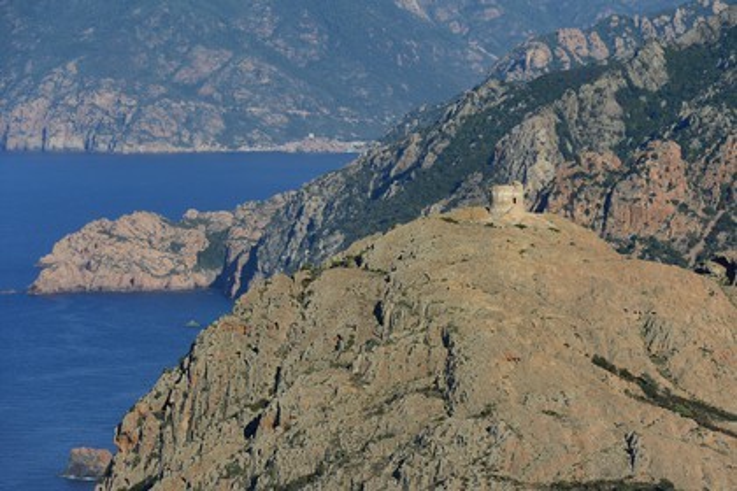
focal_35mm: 200
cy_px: 246
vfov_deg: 6.9
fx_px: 4094
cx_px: 368
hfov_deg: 10.3
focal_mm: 200
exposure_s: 1/1000
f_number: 11
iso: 400
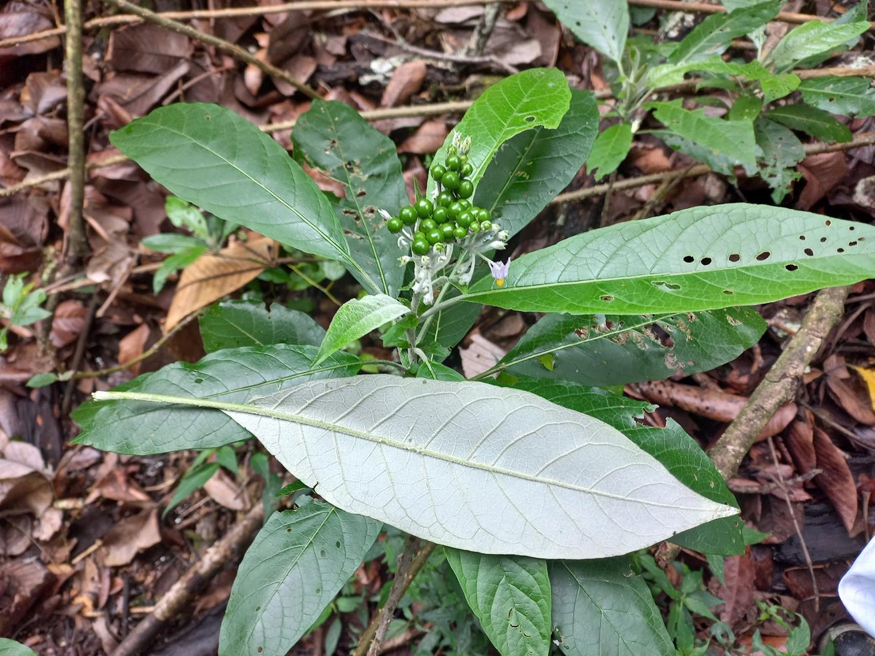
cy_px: 328
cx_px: 438
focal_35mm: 25
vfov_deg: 54.9
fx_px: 632
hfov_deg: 69.4
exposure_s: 1/49
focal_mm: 4.6
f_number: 1.8
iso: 40
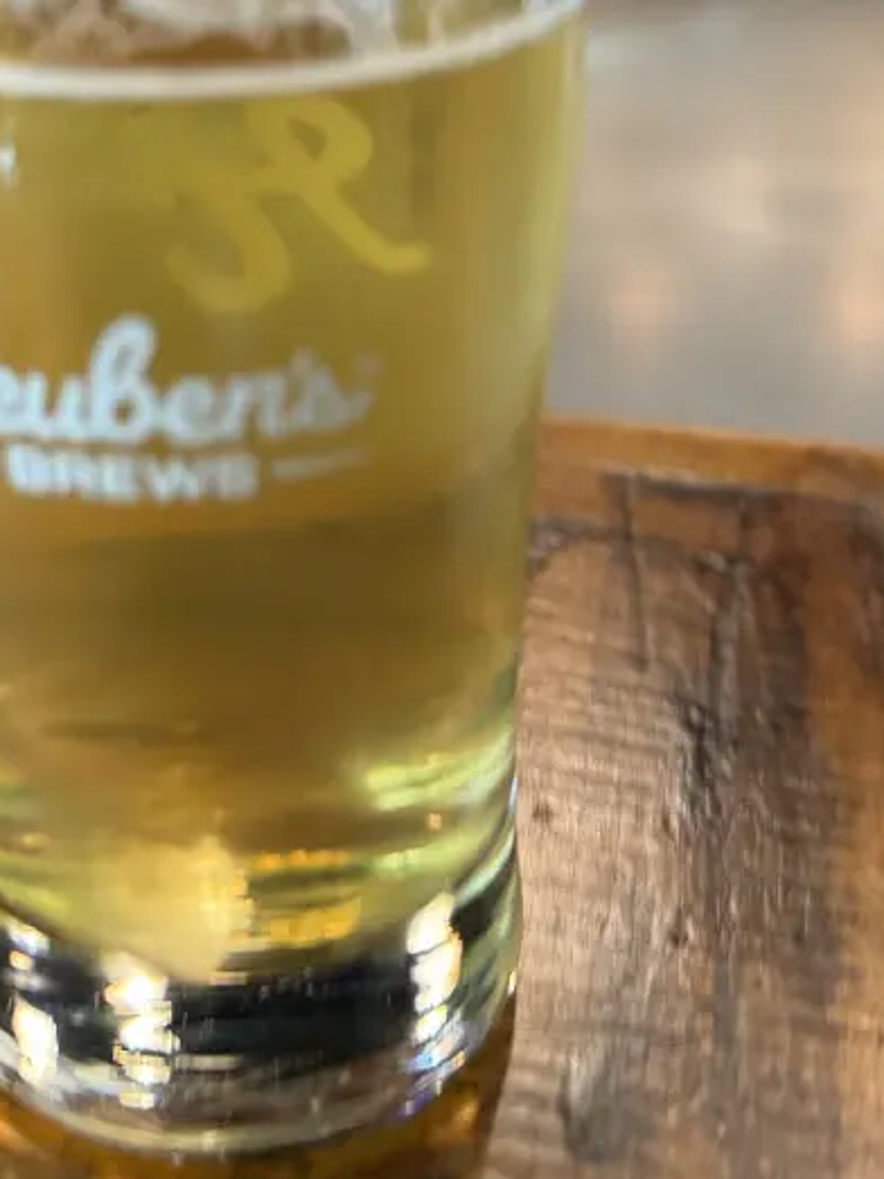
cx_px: 289
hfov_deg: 30.6
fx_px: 1601
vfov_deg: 39.1
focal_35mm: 47
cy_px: 255
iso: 400
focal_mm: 6.76
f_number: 1.78
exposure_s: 1/60
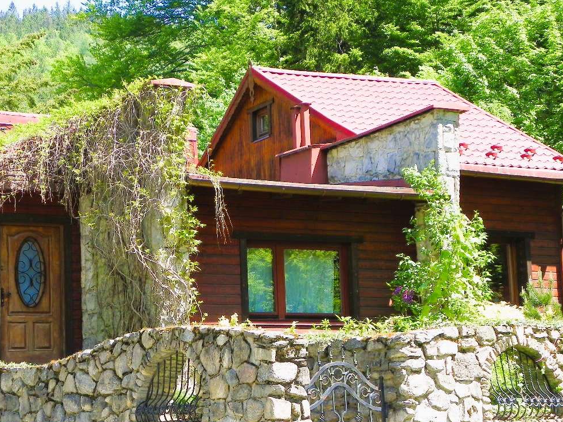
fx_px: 1399
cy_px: 256
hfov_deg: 22.7
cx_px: 244
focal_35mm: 86
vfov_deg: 17.2
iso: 64
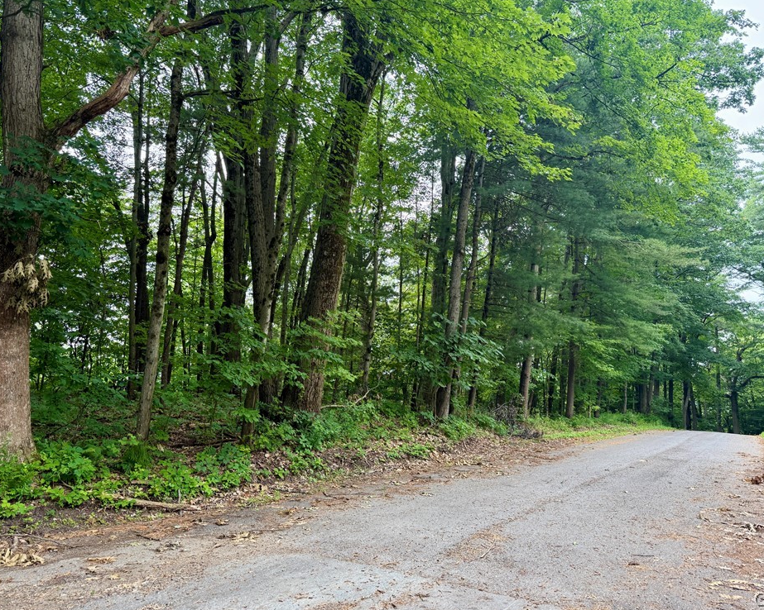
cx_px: 388
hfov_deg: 66.0
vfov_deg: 54.9
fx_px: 588
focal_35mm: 26
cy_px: 300
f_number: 1.78
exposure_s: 1/305
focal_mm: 6.76
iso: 100
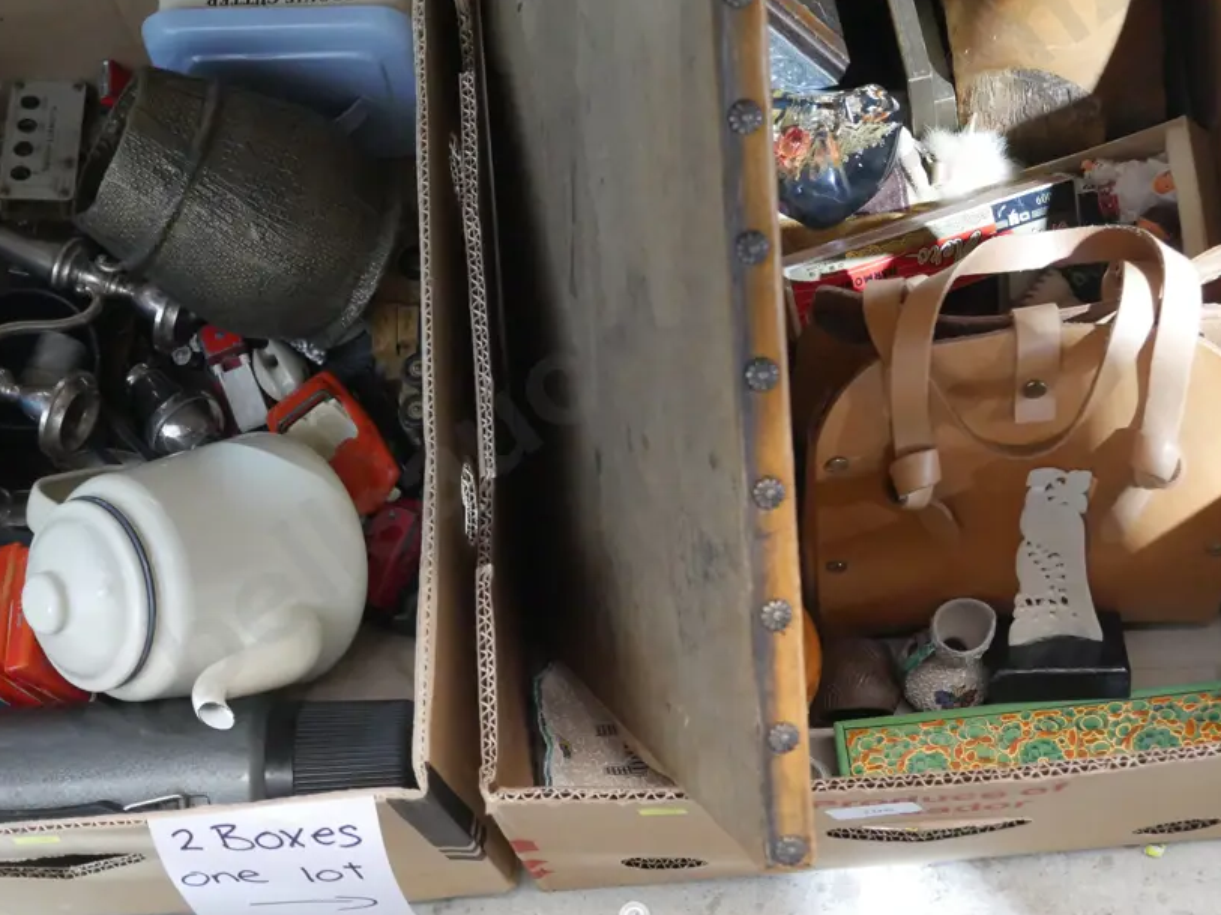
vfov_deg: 25.2
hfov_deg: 33.2
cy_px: 426
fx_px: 2045
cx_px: 509
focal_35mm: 58
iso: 3200
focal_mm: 23
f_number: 5.1
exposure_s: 1/15
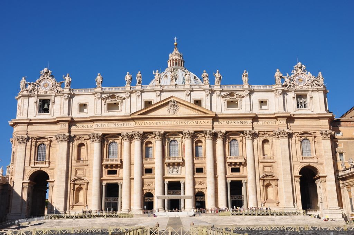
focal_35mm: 42
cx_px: 177
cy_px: 118
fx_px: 412
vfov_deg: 31.8
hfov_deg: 46.5
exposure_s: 1/400
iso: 200
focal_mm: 28
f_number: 11
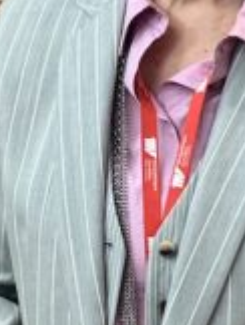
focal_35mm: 164
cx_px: -84
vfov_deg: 11.9
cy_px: 30
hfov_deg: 8.9
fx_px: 1544
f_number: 1.6
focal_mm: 5.1
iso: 50
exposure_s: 1/125
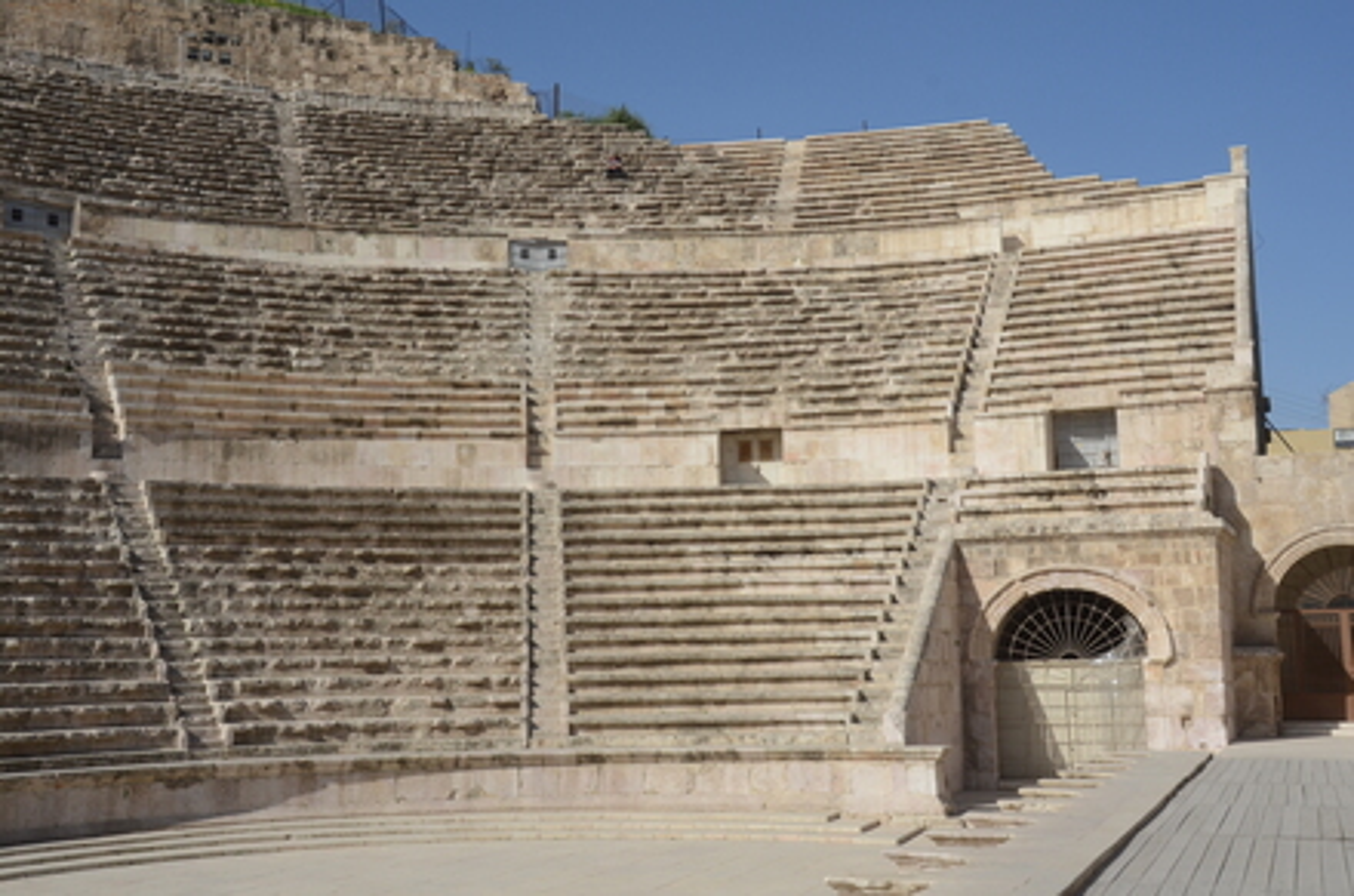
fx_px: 1576
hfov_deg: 46.5
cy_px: 448
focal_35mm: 42
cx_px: 677
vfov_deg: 31.7
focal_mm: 28
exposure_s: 1/640
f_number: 13
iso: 250
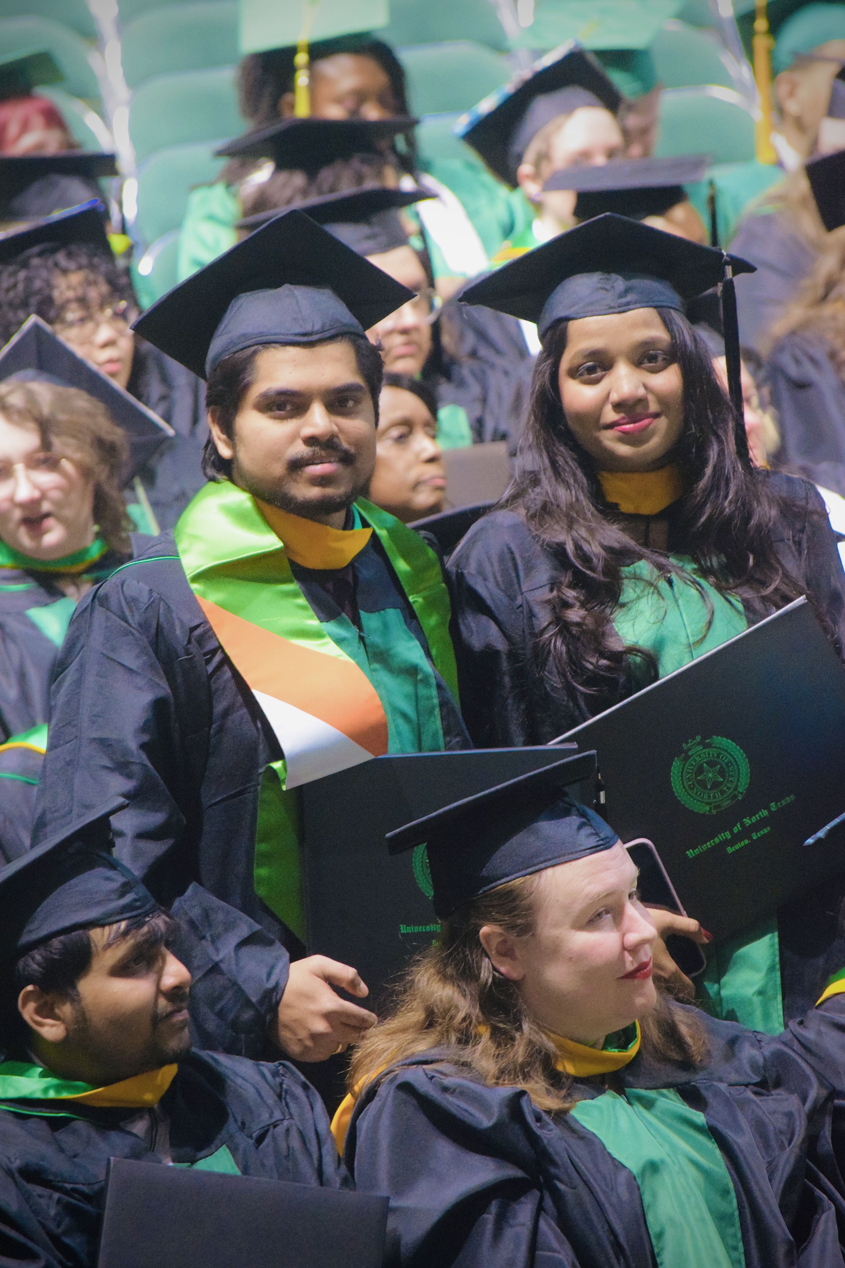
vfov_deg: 6.9
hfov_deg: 4.6
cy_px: 634
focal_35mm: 300
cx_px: 422
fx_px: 10562
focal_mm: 200
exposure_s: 1/125
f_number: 5.6
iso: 6400
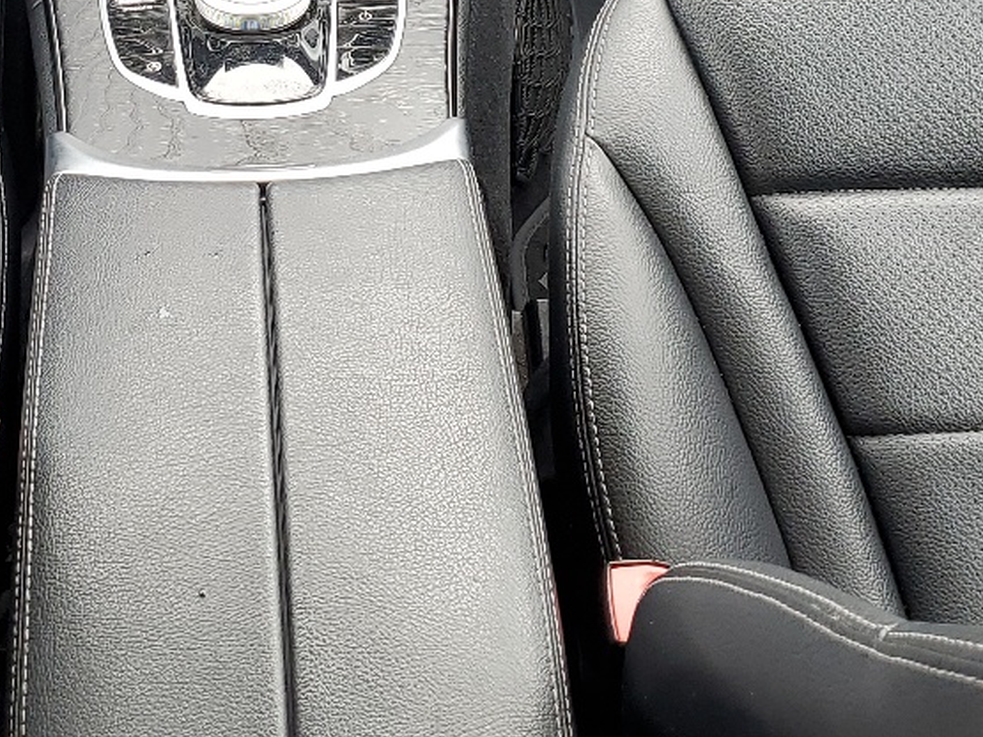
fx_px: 2129
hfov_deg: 25.7
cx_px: 260
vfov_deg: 19.2
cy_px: 44
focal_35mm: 75
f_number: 1.5
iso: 50
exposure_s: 1/143
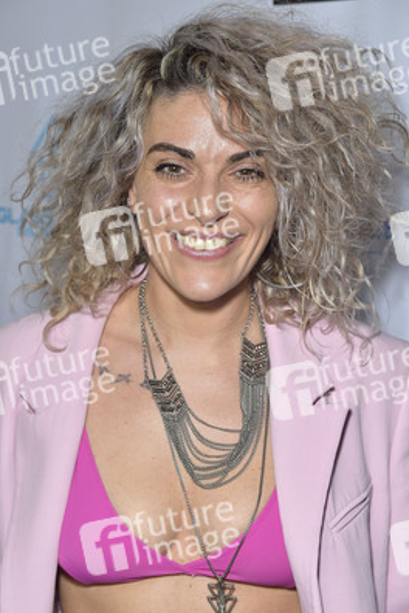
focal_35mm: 87
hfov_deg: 15.7
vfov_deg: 23.4
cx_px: 205
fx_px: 1483
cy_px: 306
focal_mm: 86
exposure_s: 1/250
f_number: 6.3
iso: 1250
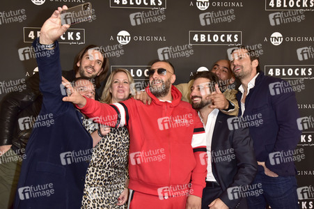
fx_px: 331
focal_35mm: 38
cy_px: 104
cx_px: 157
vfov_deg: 35.0
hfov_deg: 50.7
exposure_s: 1/250
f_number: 8
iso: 2000
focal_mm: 38
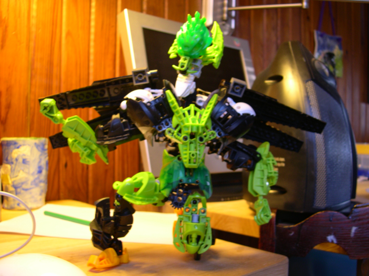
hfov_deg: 49.0
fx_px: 405
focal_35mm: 38
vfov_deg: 37.7
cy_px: 138
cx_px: 184
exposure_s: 1/4.9
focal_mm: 8
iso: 109
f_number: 2.8
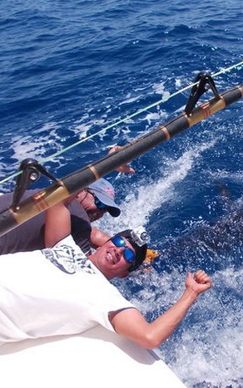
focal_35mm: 40
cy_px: 195
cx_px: 220
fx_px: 424
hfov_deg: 30.6
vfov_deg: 49.3
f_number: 5.4
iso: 80
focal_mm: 4
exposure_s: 1/320
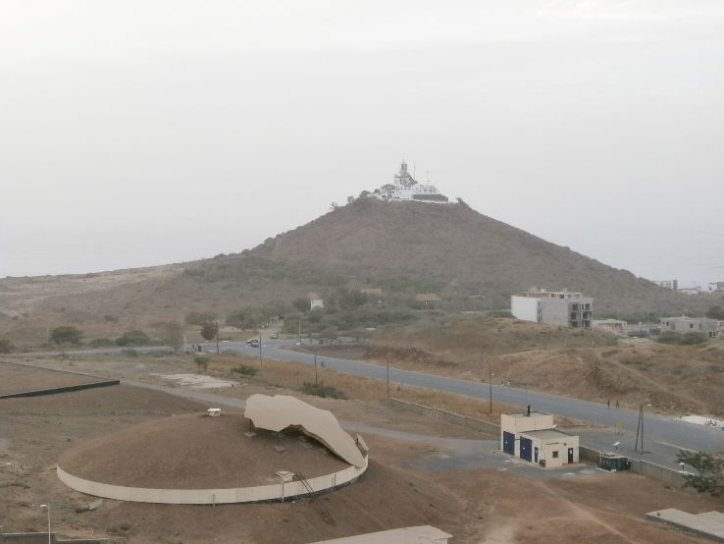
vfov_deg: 27.5
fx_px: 1109
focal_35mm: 53
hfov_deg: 36.2
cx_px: 362
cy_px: 272
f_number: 4.1
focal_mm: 9.4
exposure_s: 1/60
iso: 100
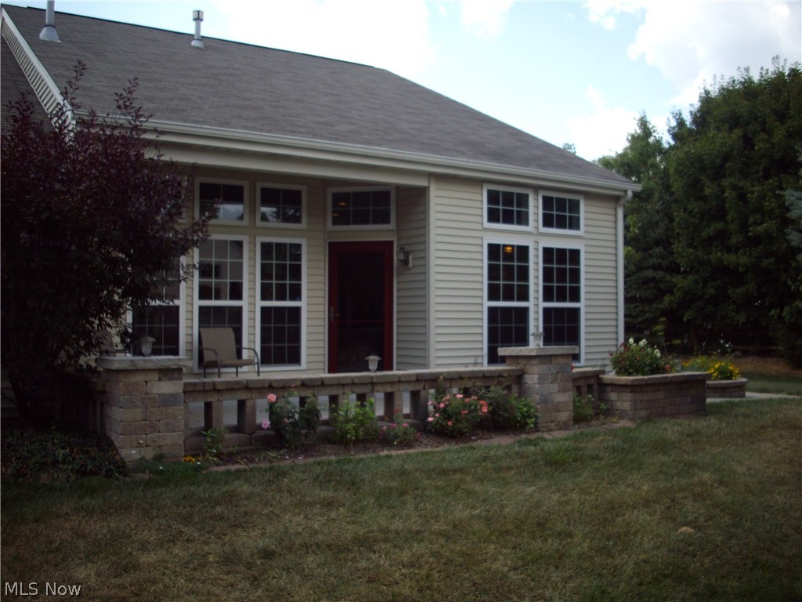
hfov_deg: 50.1
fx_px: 857
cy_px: 301
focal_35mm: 37
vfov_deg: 38.7
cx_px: 401
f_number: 2.8
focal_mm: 6.2
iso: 80
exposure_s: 1/400
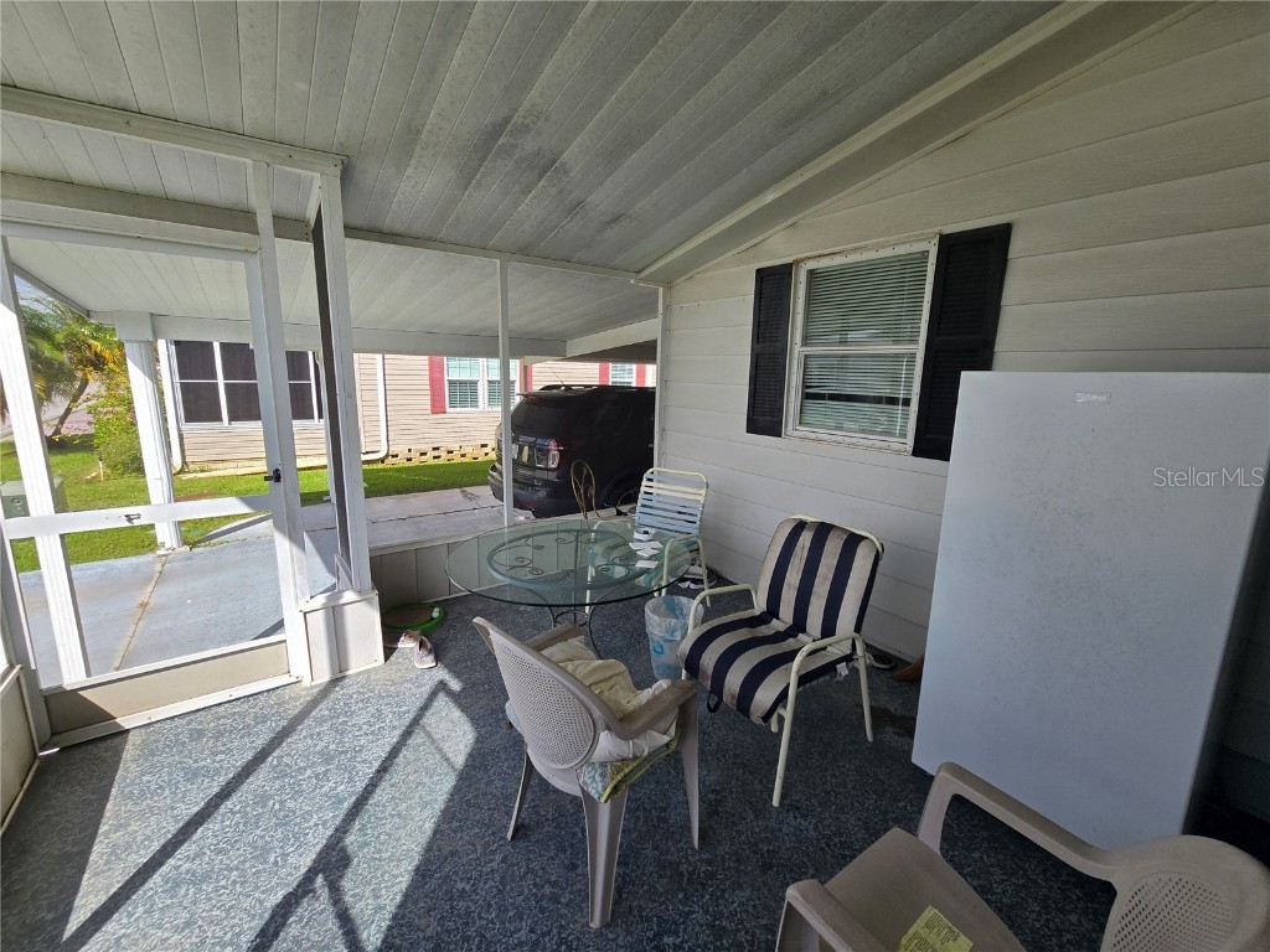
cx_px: 635
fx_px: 477
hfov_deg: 106.2
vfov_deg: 89.9
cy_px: 476
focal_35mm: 13
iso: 50
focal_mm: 2.2
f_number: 2.2
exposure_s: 1/836
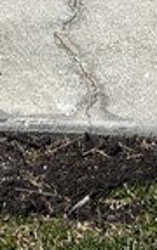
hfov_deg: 6.7
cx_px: -9
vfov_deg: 9.7
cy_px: -280
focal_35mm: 197
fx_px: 1342
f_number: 1.5
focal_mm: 5.7
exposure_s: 1/10309
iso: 50
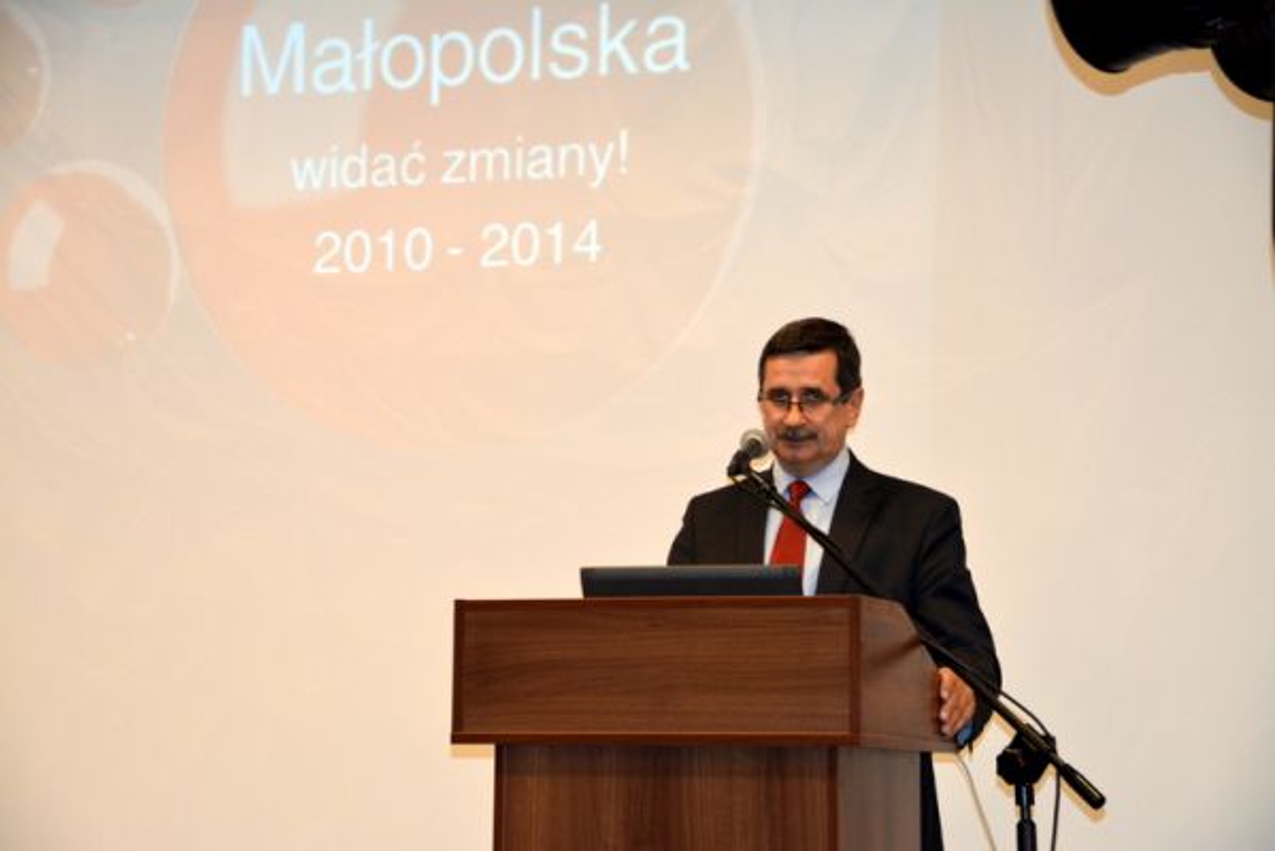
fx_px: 3455
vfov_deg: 14.1
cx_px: 638
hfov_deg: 20.9
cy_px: 426
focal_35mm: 98
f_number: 5
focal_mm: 65
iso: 1250
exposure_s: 1/100
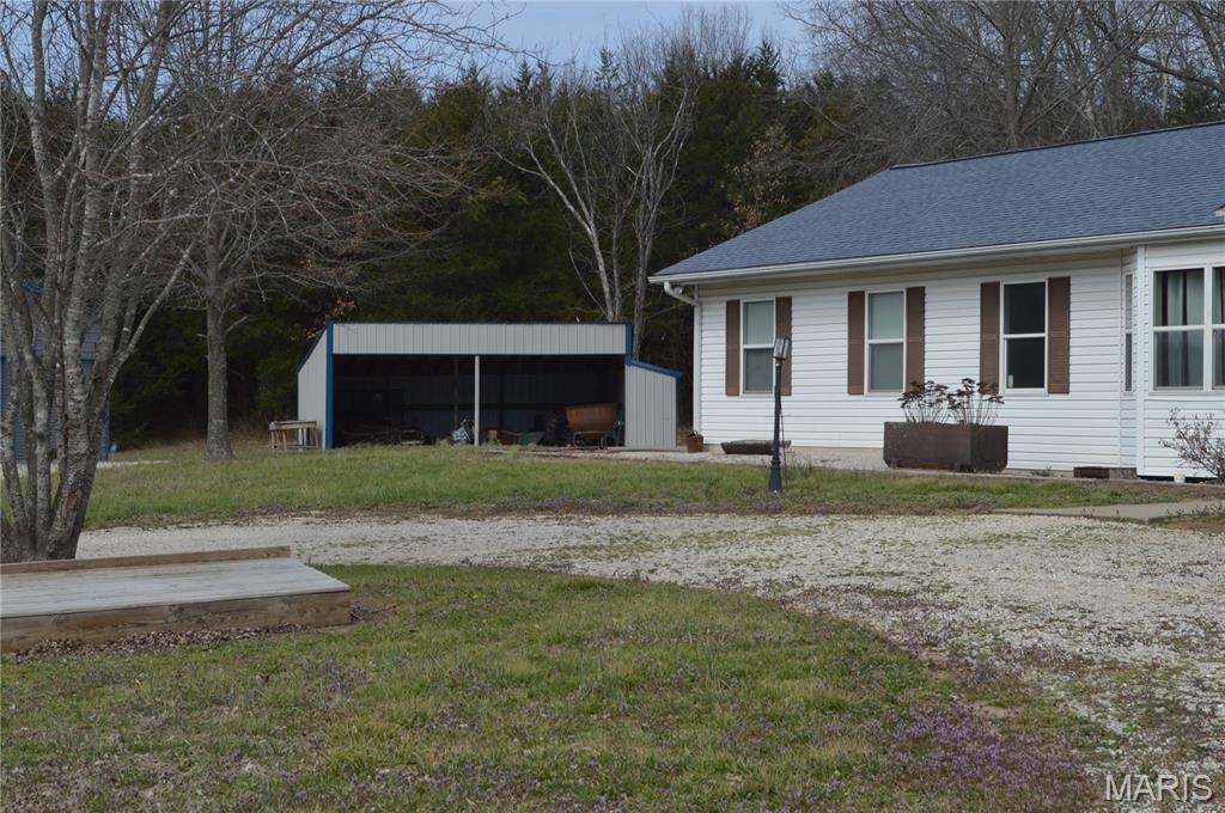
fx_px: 2141
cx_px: 612
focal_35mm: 63
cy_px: 406
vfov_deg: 21.5
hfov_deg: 31.9
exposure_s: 1/250
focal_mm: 42
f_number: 8
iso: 100
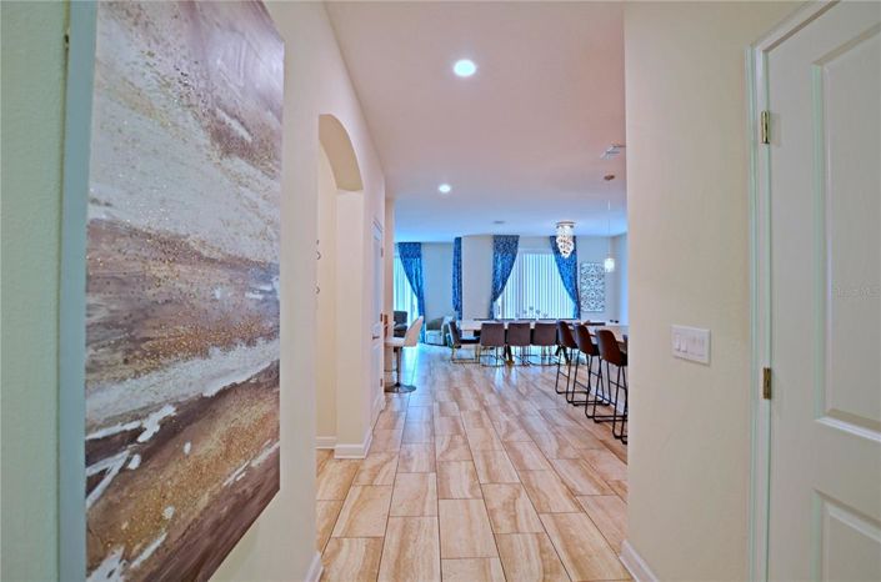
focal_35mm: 15
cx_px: 440
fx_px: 366
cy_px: 291
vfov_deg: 77.0
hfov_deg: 100.5
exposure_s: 1/30
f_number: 4
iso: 280
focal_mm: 10
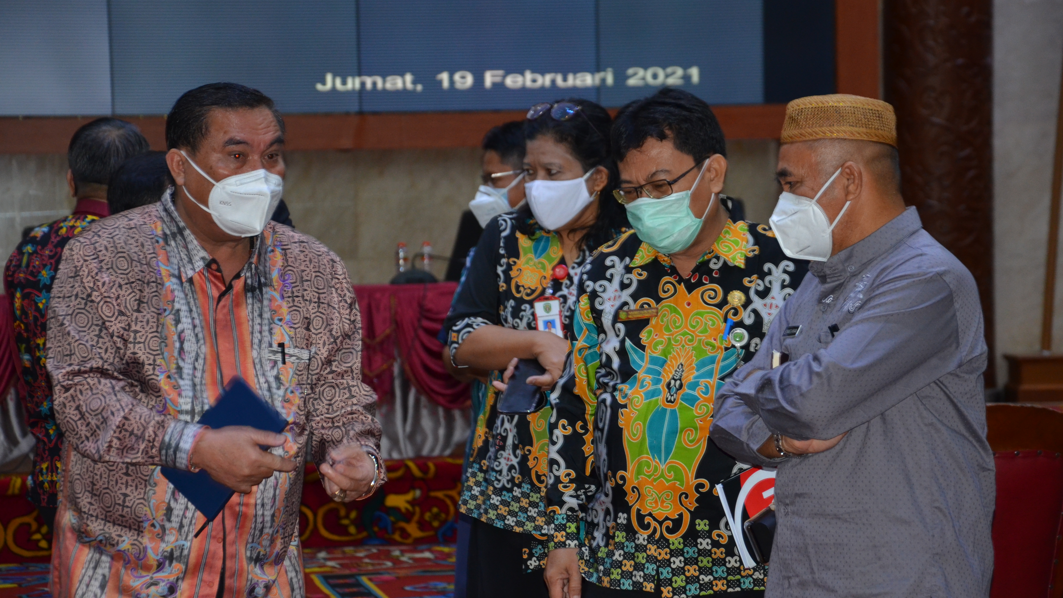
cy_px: 321
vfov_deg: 8.5
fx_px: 4002
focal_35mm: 142
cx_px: 529
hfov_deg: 15.1
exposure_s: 1/60
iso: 800
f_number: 5.6
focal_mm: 90
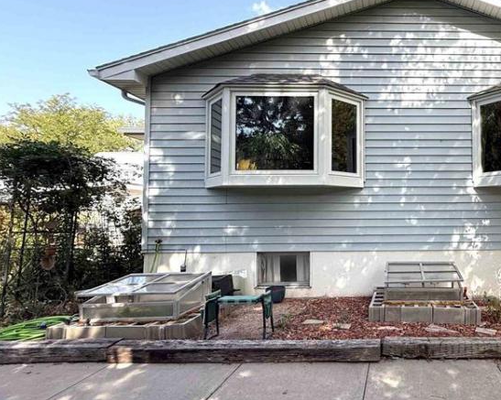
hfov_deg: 63.8
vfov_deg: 58.7
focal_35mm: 24
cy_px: 204
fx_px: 356
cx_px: 405
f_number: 2.2
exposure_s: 1/300
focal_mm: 2.22
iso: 50
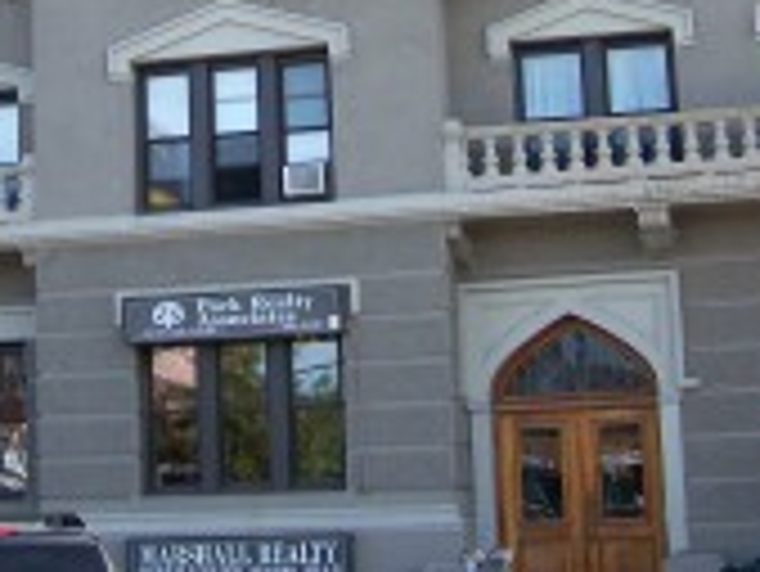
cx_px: 216
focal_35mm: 90
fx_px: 1977
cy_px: -23
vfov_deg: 16.1
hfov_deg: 21.6
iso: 64
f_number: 2.8
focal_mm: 6.3
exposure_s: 1/250
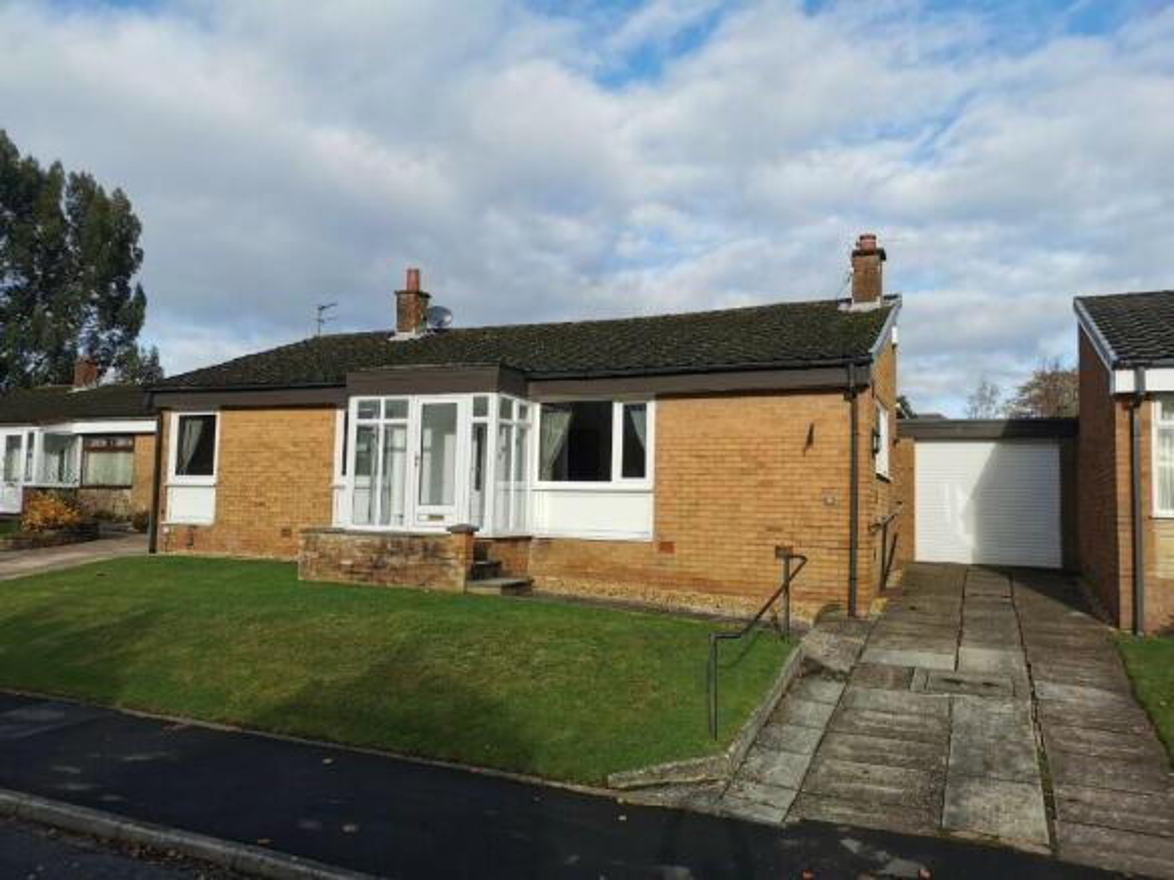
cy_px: 440
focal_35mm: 27
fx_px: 916
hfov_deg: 65.3
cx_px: 587
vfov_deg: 51.3
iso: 50
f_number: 1.8
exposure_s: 1/1695
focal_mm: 5.58
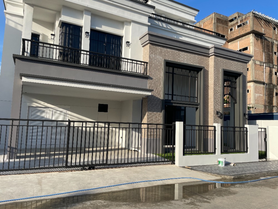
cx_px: 139
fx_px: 209
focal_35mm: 26
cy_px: 104
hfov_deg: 67.3
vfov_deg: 53.1
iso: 32
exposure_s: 1/2257
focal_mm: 4.2
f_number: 1.6
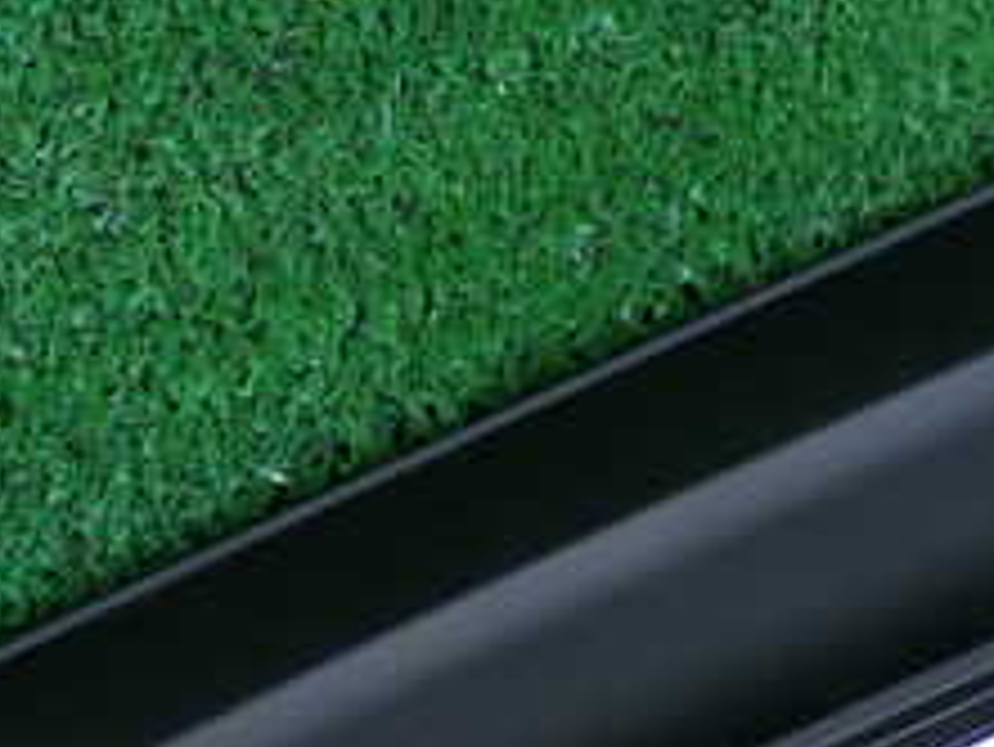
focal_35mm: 182
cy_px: 792
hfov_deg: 10.8
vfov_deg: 8.1
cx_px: 882
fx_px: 5229
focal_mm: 11.88
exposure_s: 1/125
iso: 400
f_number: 3.8
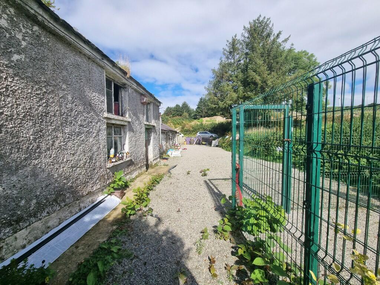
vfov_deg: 89.9
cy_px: 142
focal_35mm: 13
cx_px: 190
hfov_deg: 106.2
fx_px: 143
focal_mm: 2.2
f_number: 2.2
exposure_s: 1/1524
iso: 50
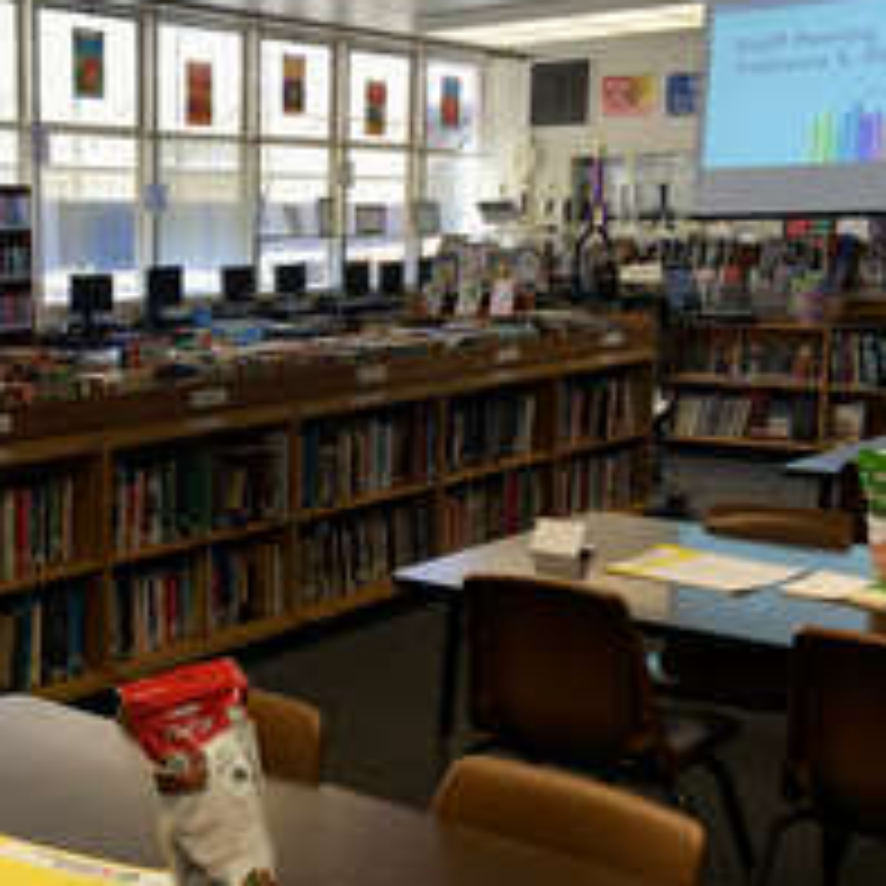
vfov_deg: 32.7
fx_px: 1506
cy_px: 499
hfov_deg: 31.4
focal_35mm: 52
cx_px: 103
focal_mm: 4.15
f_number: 2.2
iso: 25
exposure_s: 1/60
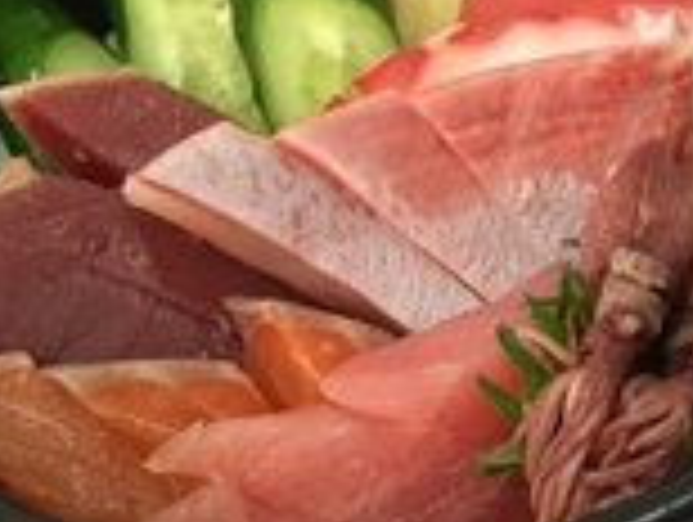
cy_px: 457
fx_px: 1885
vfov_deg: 15.6
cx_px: 972
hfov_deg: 18.9
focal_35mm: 94
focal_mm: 4.15
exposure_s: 1/15
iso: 80
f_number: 2.2
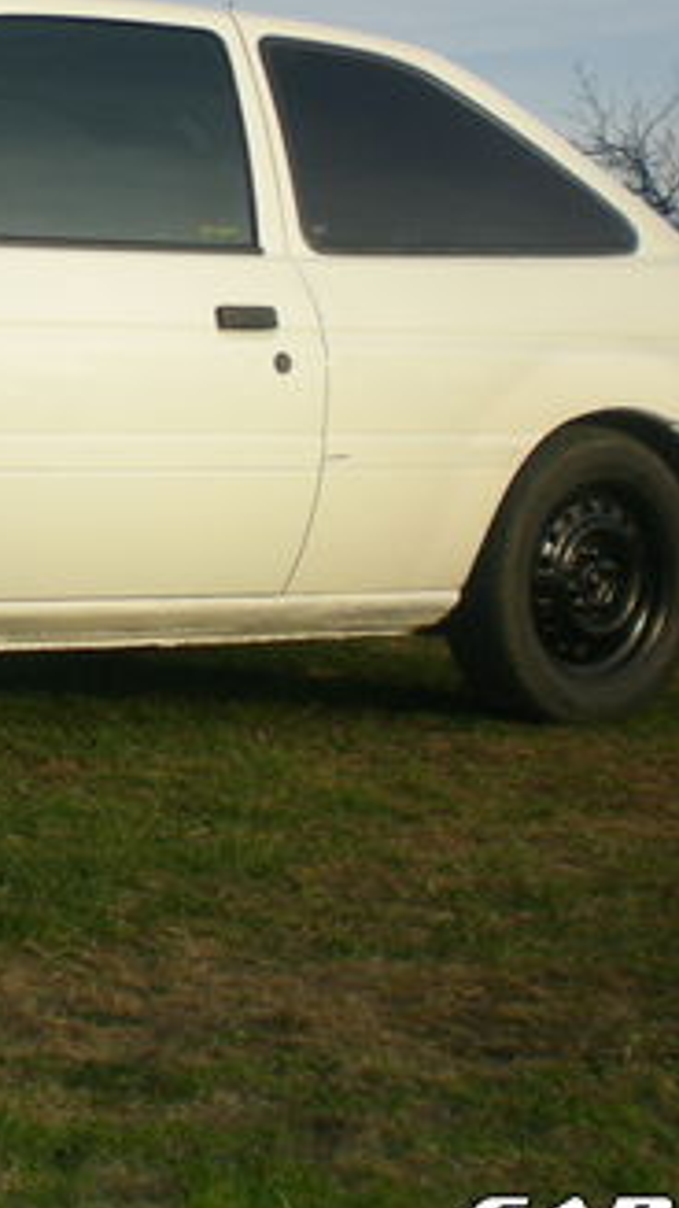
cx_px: -81
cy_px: 366
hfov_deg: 14.6
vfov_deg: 26.0
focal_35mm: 81
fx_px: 2592
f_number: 4.6
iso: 77
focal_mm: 6.3
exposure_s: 1/282
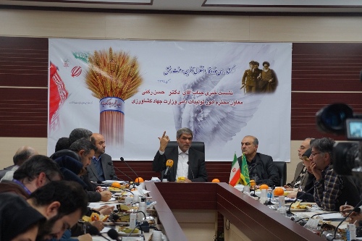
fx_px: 829
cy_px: 120
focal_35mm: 82
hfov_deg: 24.6
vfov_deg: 16.5
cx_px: 181
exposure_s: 1/160
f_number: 5.6
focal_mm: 55
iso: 1250
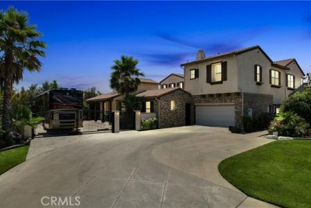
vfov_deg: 57.3
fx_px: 190
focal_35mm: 22
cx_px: 156
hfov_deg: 78.5
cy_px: 104
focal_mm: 8.4
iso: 100
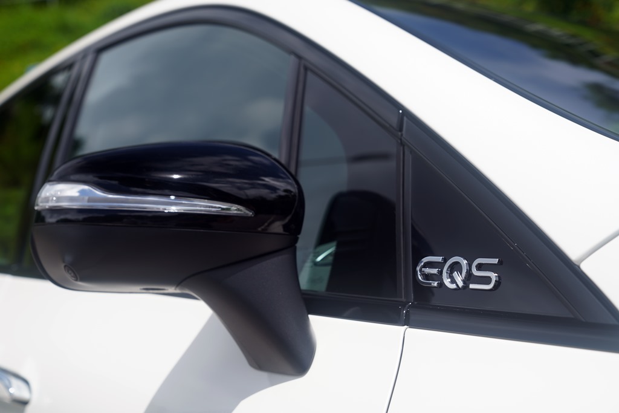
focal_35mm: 57
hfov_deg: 35.0
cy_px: 206
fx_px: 980
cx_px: 310
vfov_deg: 23.8
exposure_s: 1/200
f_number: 5
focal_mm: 57
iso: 100
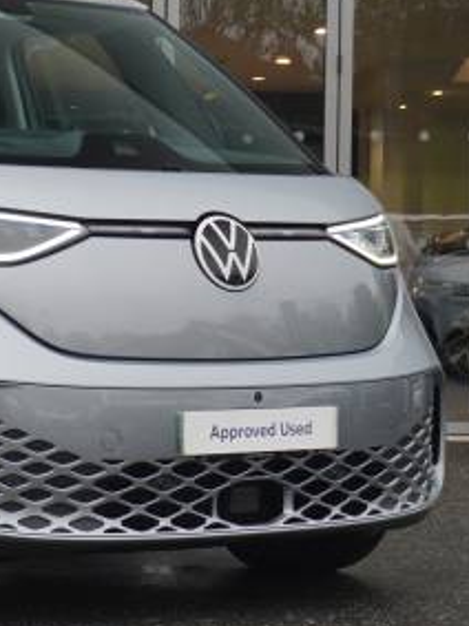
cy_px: 279
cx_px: -53
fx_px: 2242
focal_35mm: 124
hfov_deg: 11.8
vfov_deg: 15.9
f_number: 5.6
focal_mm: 38
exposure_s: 1/200
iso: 500
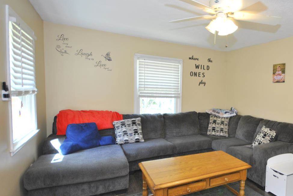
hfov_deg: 71.4
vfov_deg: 55.2
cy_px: 106
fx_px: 187
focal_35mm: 23
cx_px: 216
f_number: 4
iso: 400
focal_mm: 10
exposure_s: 1/25
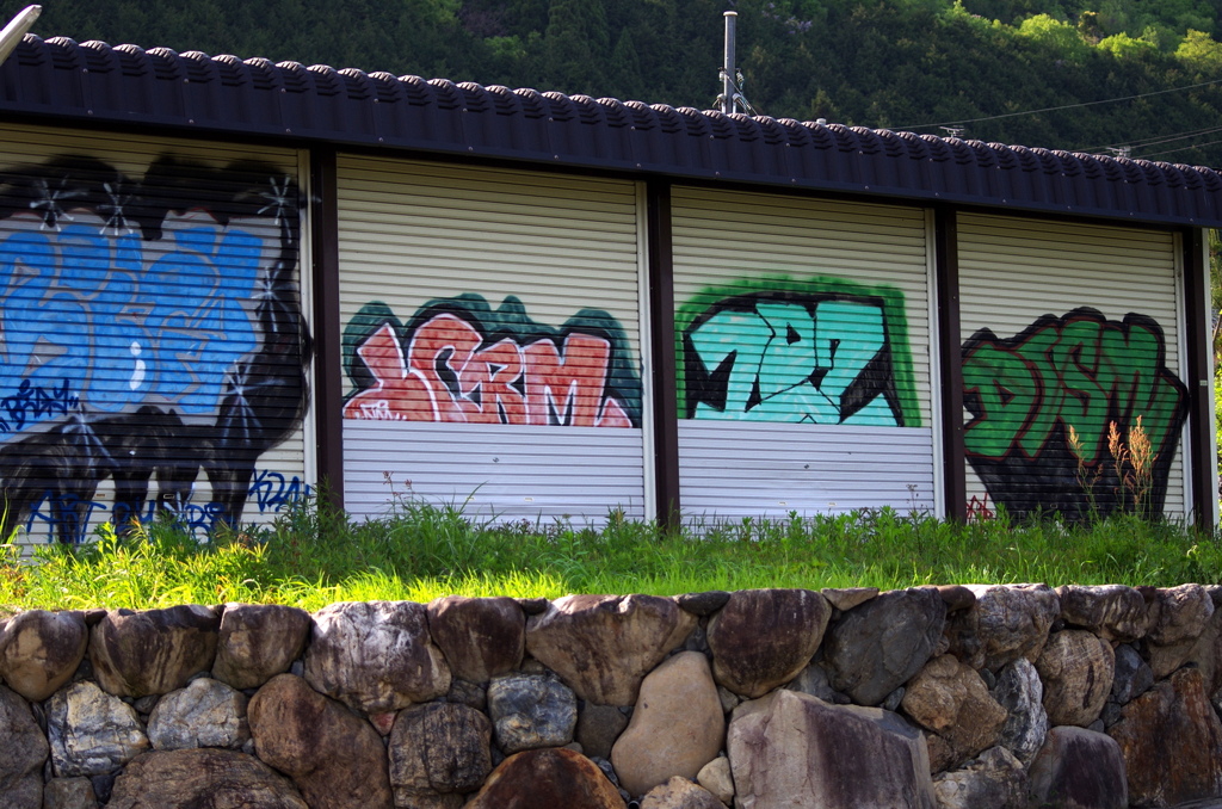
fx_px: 3556
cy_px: 404
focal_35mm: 105
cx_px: 611
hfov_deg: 19.5
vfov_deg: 13.0
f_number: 4
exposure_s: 1/500
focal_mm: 70
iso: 100
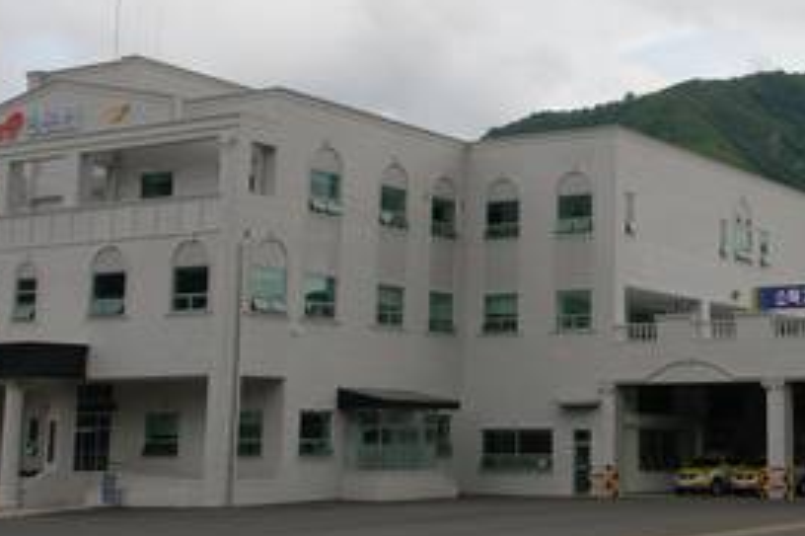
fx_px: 1430
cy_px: 175
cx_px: 672
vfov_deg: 21.1
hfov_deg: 30.5
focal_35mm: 64
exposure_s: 1/125
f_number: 11
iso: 200
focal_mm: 20
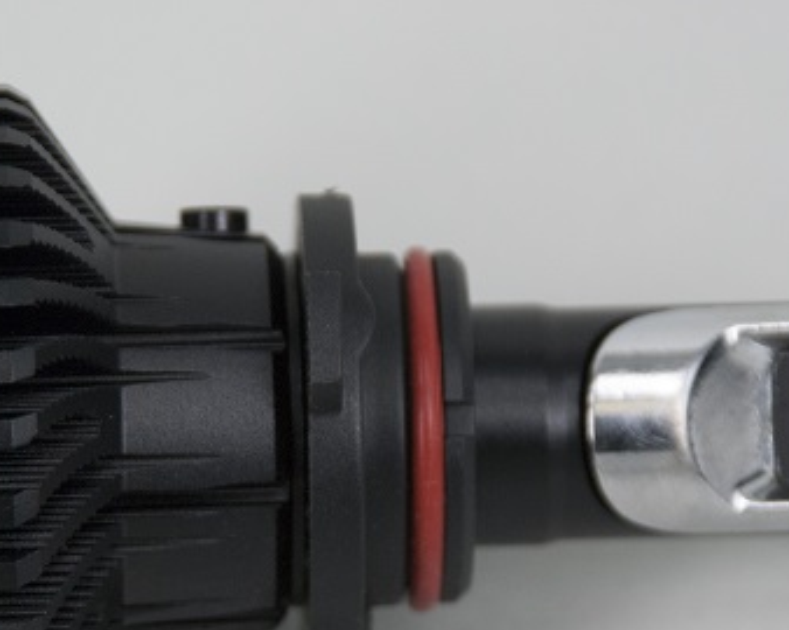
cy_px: 452
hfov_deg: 5.5
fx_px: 8171
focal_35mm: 350
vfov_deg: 4.4
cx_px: 451
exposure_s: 1/160
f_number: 5.6
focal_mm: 105
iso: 320
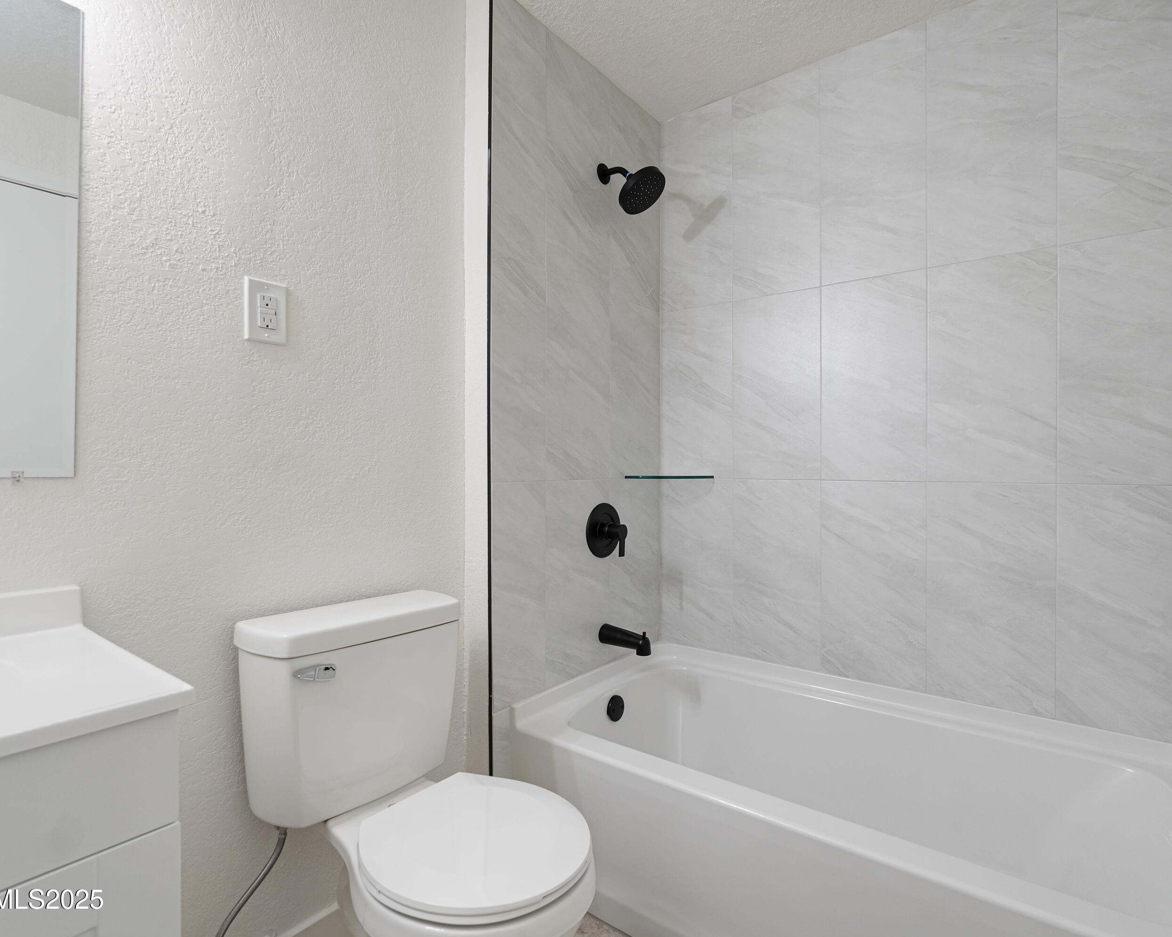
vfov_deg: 77.0
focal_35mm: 17
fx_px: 590
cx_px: 639
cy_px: 471
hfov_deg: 89.4
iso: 100
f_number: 6.3
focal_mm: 10
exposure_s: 1/1.25
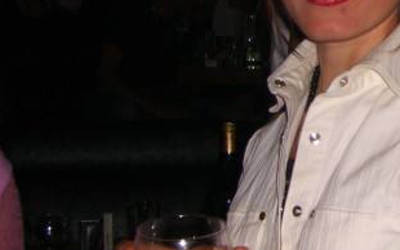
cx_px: 494
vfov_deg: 12.5
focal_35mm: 104
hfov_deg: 18.8
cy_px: 31
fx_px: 1134
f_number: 2.8
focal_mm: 7.9
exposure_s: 1/60
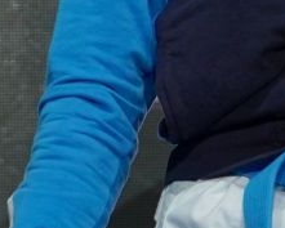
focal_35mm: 1047
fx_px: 8835
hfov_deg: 1.8
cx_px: -271
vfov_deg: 1.5
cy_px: -330
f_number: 2.8
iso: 640
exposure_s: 1/250
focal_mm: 137
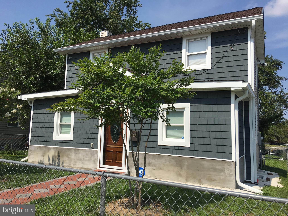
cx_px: 144
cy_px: 108
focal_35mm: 29
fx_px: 241
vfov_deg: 48.2
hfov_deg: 61.7
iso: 25
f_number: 2.2
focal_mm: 4.15
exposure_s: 1/2481
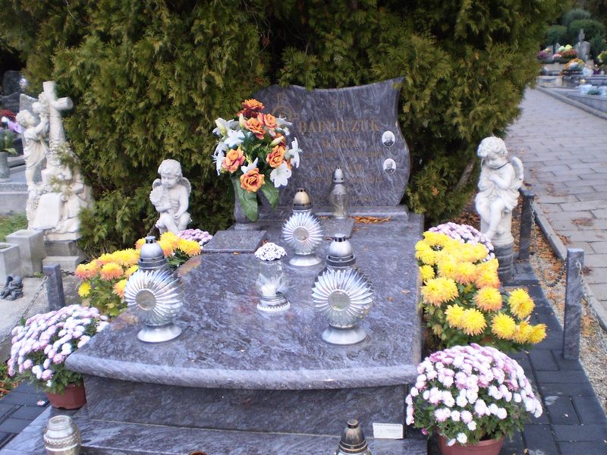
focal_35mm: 36
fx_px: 631
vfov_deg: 39.7
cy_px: 228
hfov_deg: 51.4
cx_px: 304
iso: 125
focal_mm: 6.3
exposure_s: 1/30
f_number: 3.1
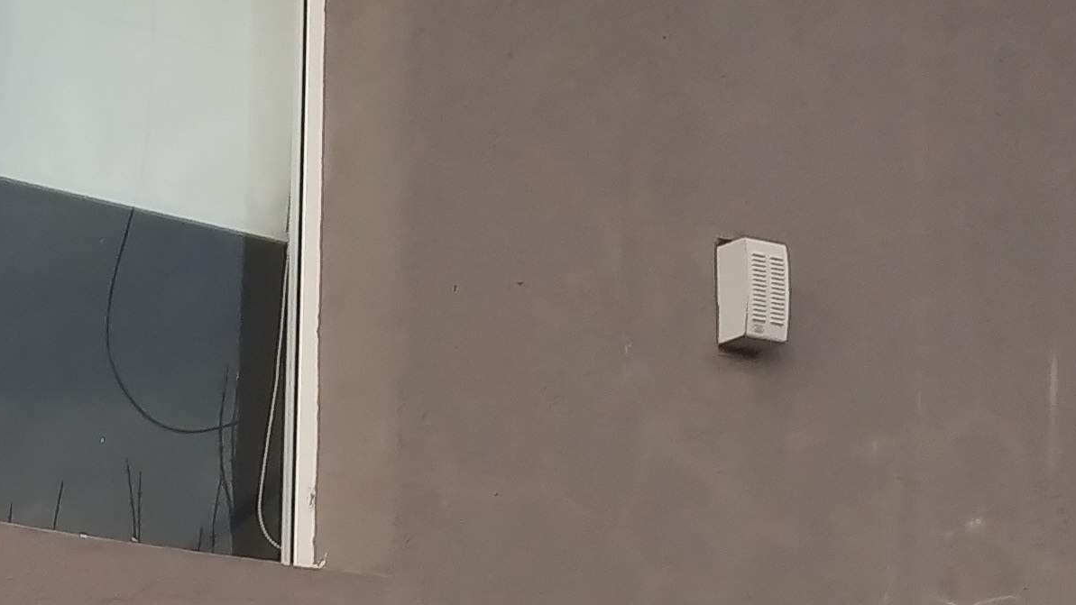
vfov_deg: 12.9
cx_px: -630
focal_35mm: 76
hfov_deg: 22.0
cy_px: 1362
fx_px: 2168
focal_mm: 3.54
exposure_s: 1/211
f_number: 2
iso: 112
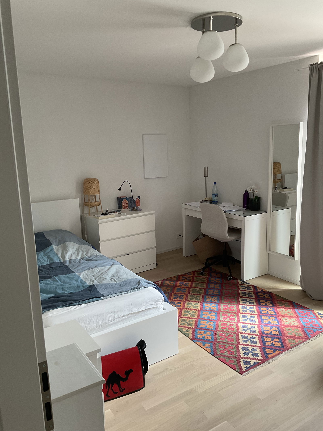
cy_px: 216
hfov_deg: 48.2
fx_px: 361
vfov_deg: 61.7
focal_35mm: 29
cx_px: 162
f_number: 1.8
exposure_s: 1/93
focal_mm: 3
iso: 64
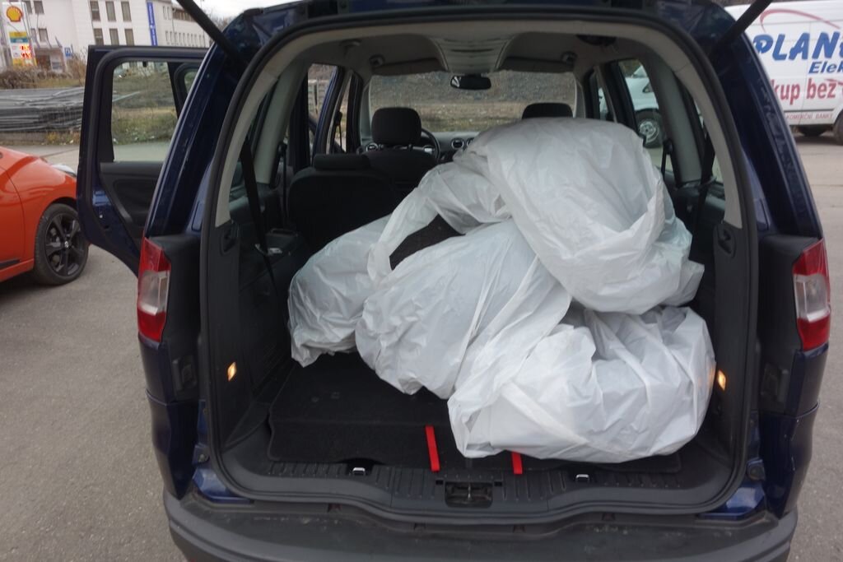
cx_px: 422
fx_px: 656
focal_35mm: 28
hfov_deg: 65.5
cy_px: 281
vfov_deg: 46.4
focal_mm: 10.4
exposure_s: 1/30
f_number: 6.3
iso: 125
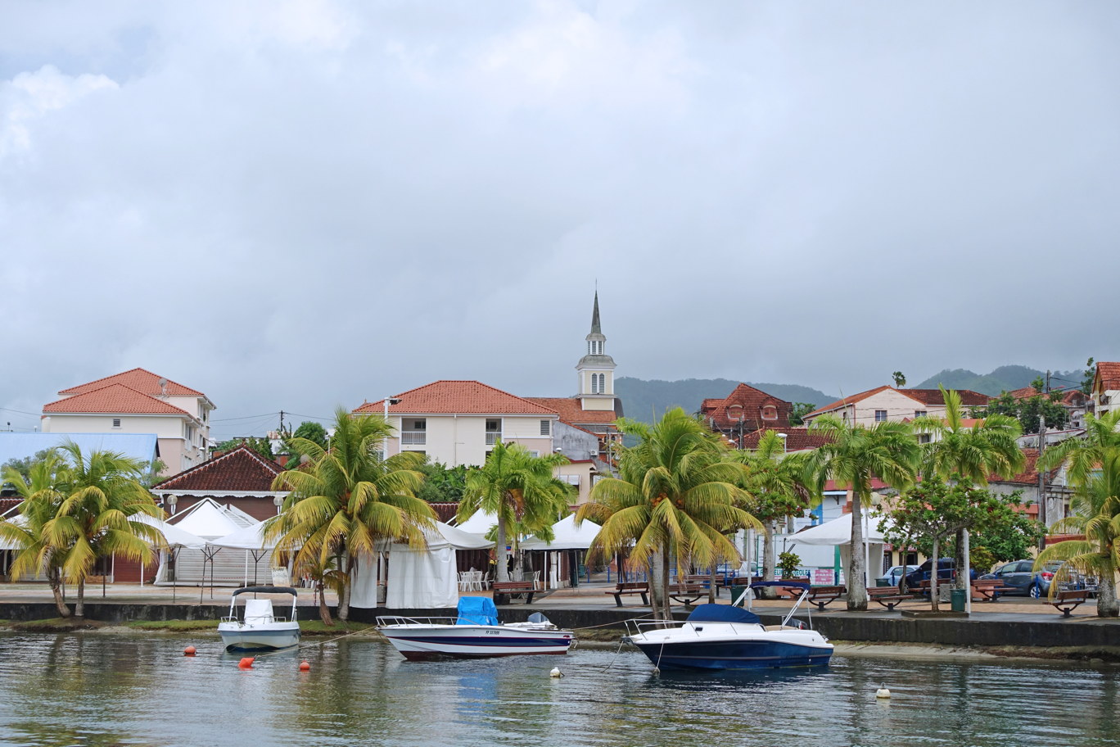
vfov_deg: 19.5
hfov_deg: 28.8
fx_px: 2178
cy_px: 374
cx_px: 560
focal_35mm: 70
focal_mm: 25.7
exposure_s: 1/80
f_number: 5
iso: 125
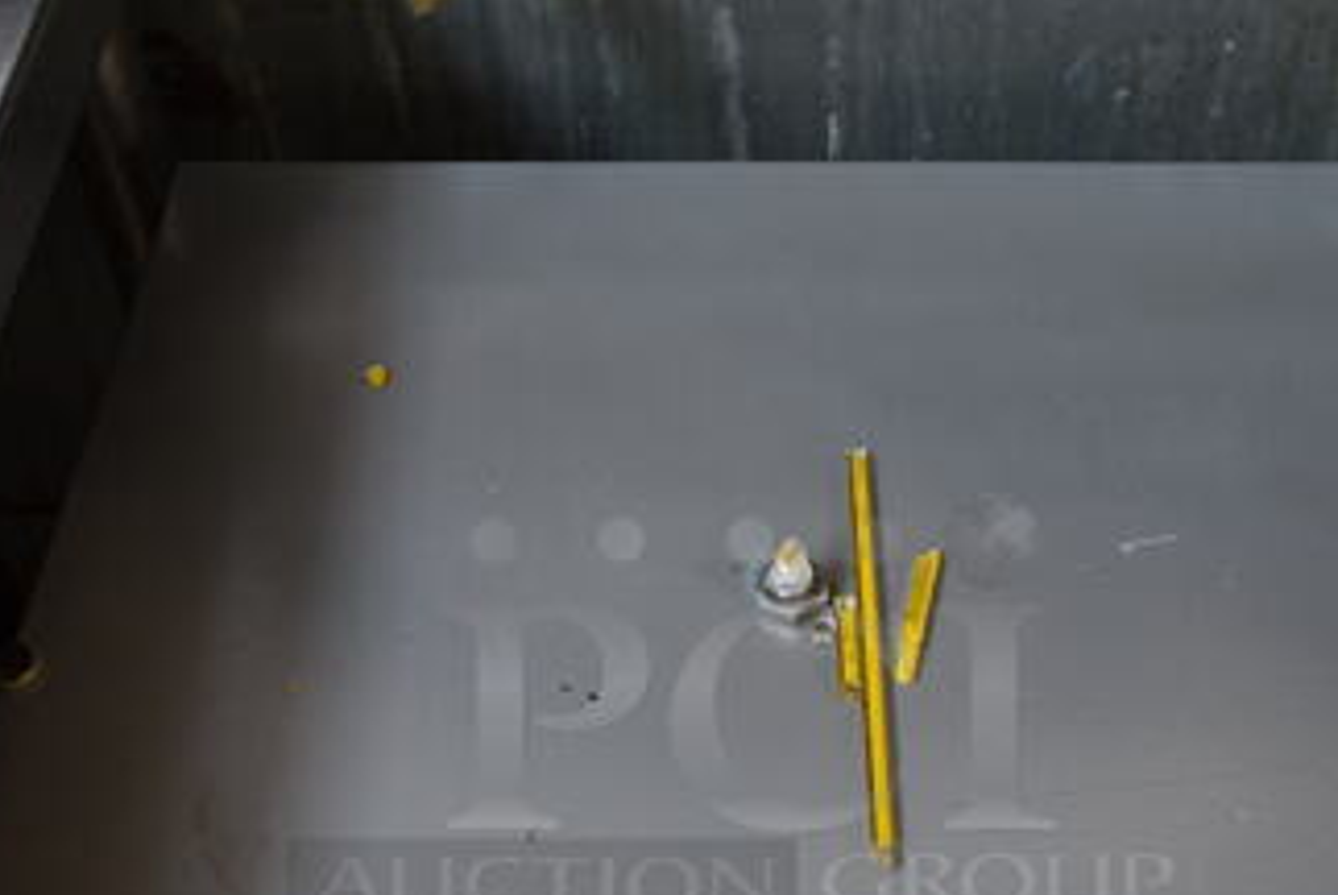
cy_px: 709
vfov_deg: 26.1
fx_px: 1897
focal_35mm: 51
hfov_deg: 38.8
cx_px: 750
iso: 160
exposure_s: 1/30
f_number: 3.5
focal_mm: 18
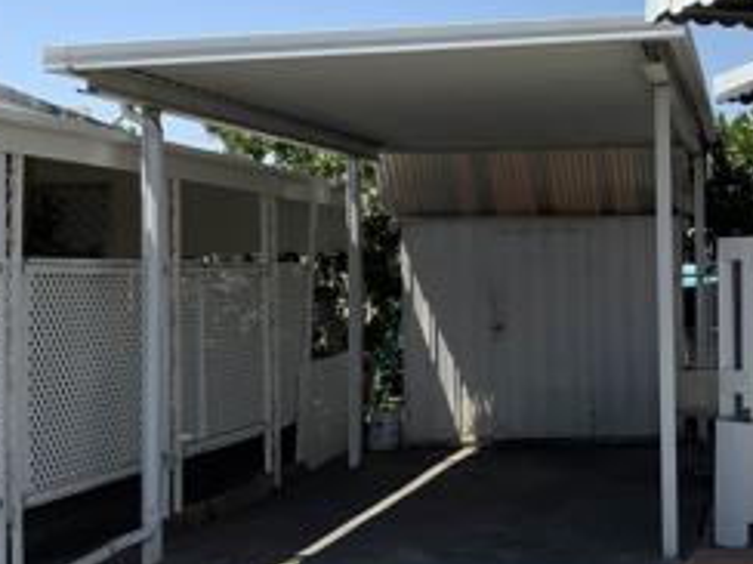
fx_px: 1653
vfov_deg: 19.4
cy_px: 253
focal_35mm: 76
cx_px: 744
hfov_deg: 24.5
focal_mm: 3
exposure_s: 1/1984
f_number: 1.8
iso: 16
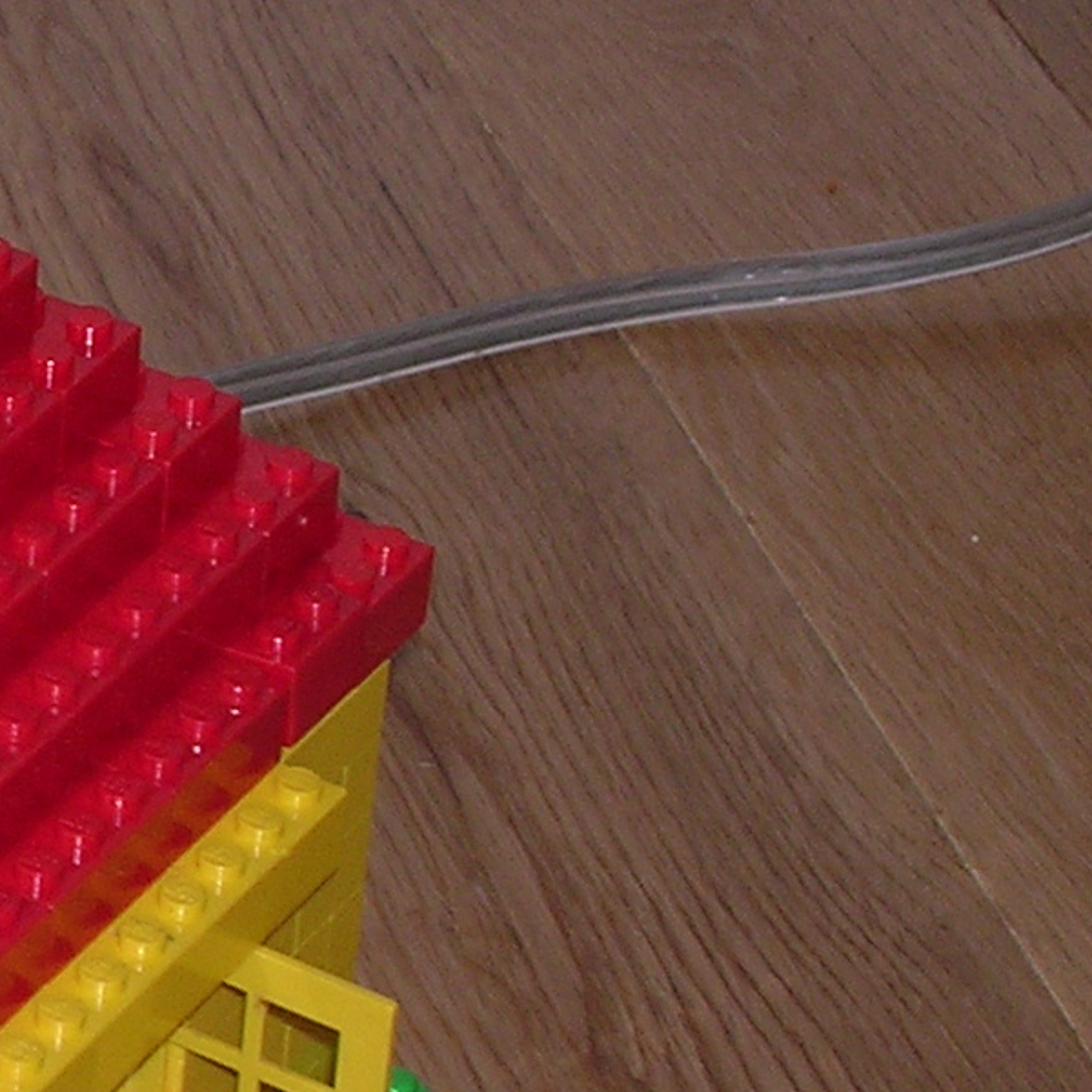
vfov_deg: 8.7
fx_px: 7209
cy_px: 495
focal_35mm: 202
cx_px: -724
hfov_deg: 8.4
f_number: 3.6
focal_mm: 10.2
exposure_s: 1/60.1
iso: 100
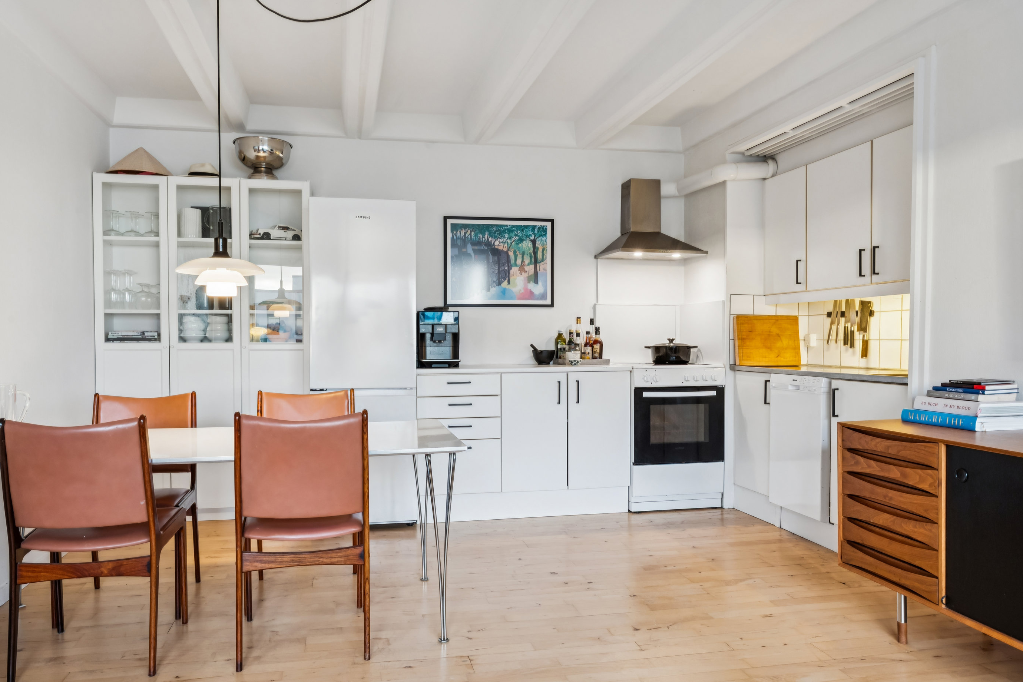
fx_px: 710
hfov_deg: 71.4
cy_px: 364
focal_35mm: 25
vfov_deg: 51.2
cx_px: 472
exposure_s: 1/10
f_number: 11
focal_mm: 23
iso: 800
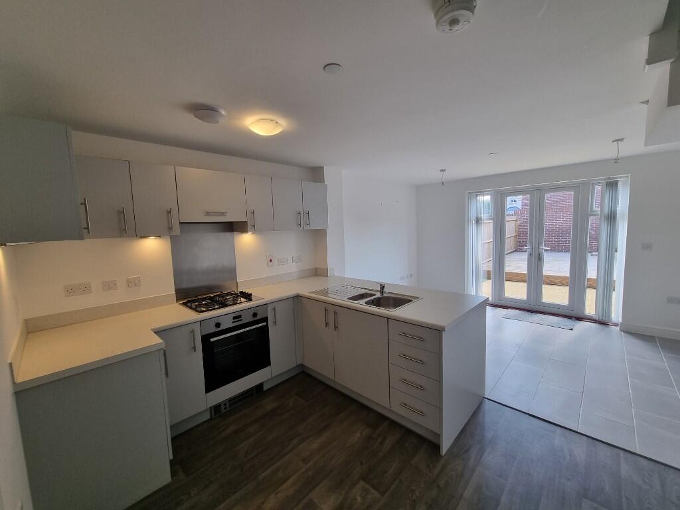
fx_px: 255
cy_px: 255
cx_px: 340
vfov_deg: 89.9
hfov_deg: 106.2
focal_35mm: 13
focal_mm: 2.2
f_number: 2.2
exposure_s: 1/100
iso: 64
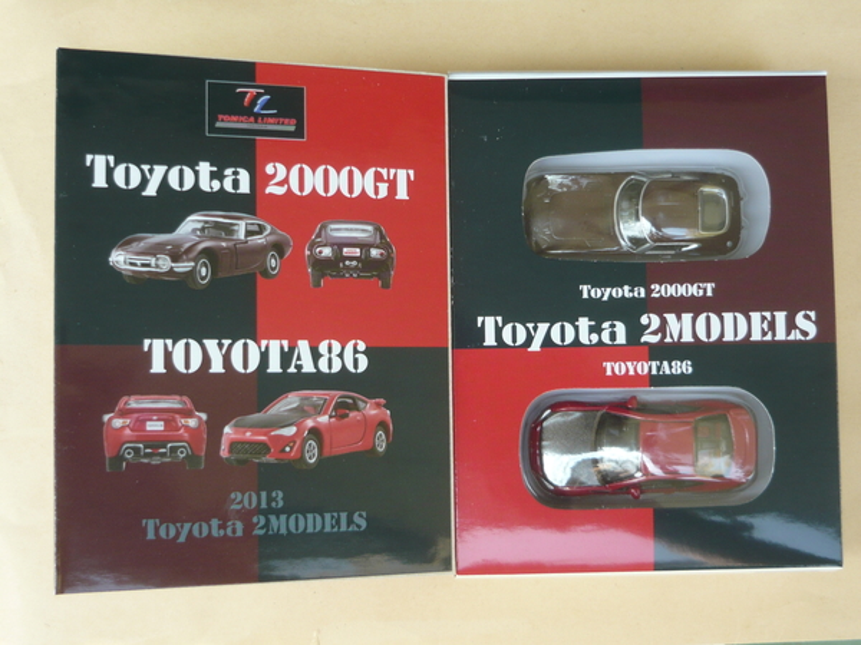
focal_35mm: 53
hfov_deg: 36.2
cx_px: 430
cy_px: 322
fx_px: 1318
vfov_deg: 27.5
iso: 100
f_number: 3
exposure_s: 1/60
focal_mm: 6.8
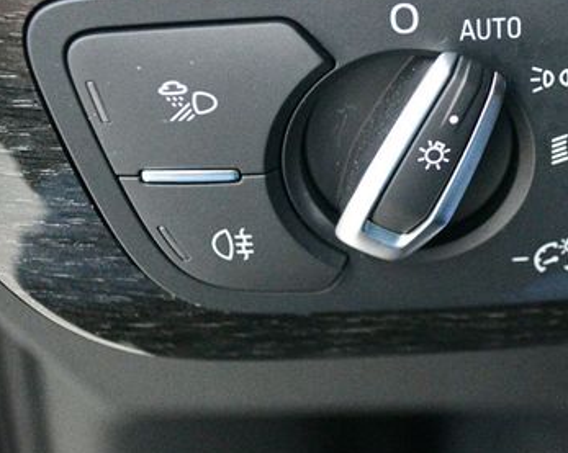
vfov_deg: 17.0
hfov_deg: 20.9
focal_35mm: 90
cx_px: 491
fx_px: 1512
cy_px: 142
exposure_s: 1/60
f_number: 5
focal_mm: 35
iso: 12800
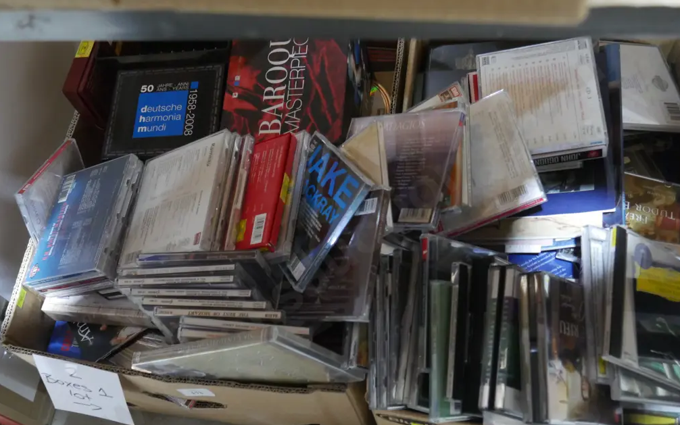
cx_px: 344
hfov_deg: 48.2
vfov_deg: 31.2
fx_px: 760
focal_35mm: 41
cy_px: 254
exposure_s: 1/60
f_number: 4.1
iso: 3200
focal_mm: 19
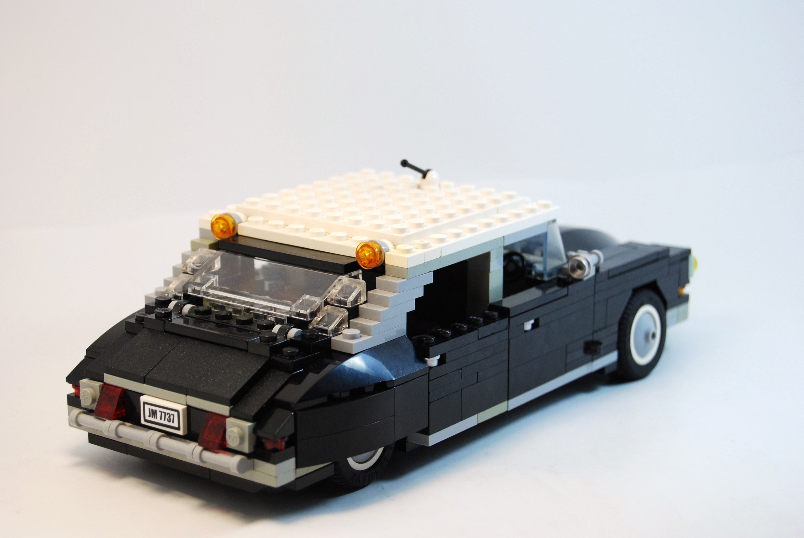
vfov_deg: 16.6
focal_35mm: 82
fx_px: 1845
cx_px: 402
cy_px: 269
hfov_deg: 24.6
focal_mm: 55
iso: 200
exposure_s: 1/100
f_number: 5.6
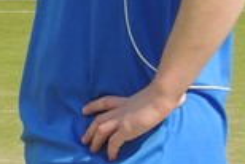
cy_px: 70
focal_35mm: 935
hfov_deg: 2.2
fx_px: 6369
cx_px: -360
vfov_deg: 1.5
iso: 100
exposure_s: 1/640
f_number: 4.3
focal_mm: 24
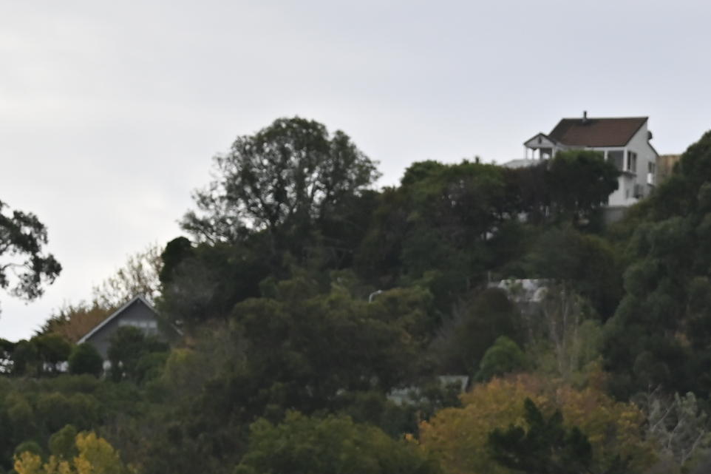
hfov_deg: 4.1
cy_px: 1013
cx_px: 1375
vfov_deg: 2.8
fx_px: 9754
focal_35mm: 494
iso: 160
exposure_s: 1/1600
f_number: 4
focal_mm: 95
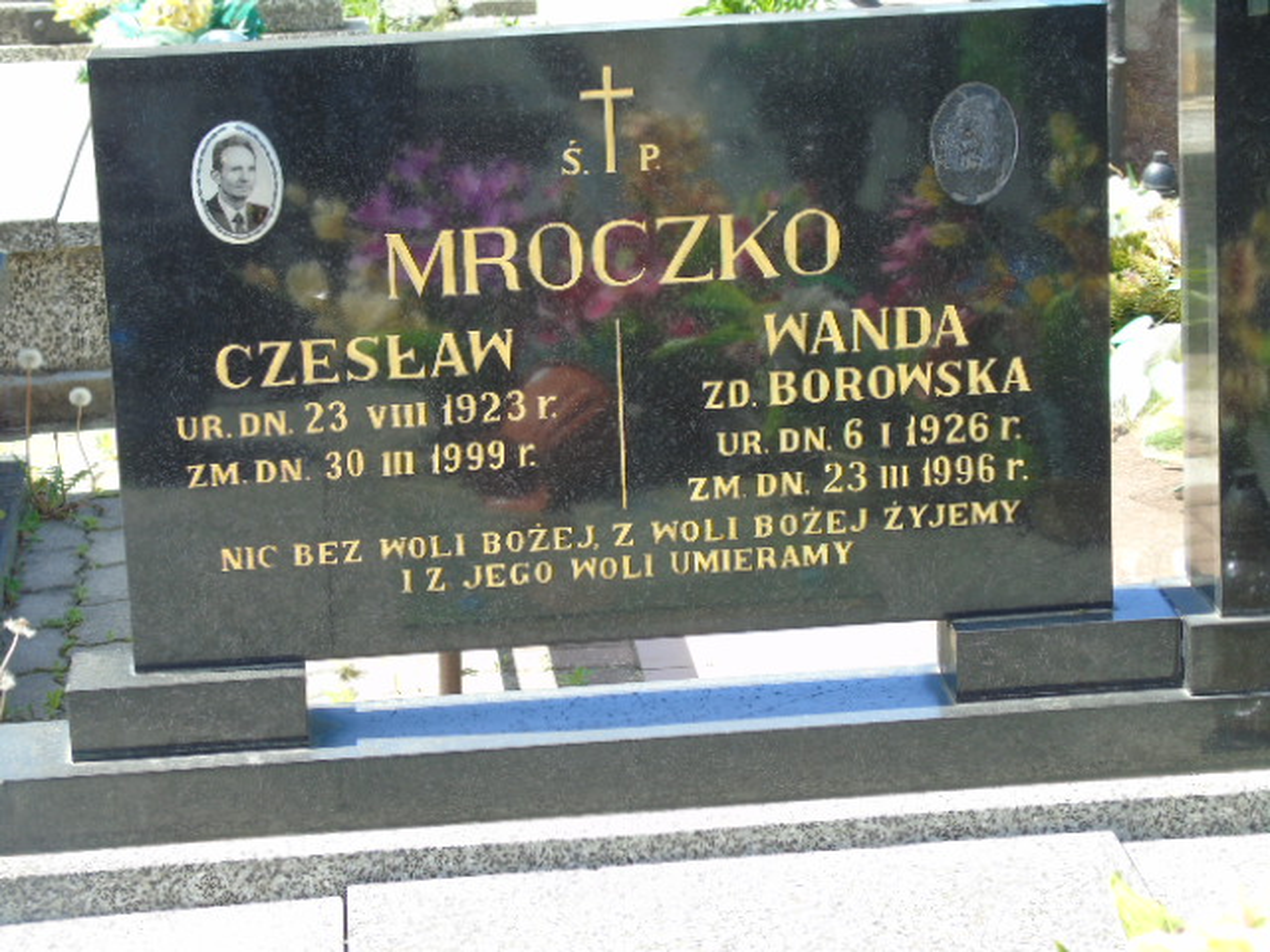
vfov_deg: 15.7
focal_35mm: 94
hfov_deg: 20.9
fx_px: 3449
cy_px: 476
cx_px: 635
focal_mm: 17
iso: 80
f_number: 4.3
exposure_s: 1/125
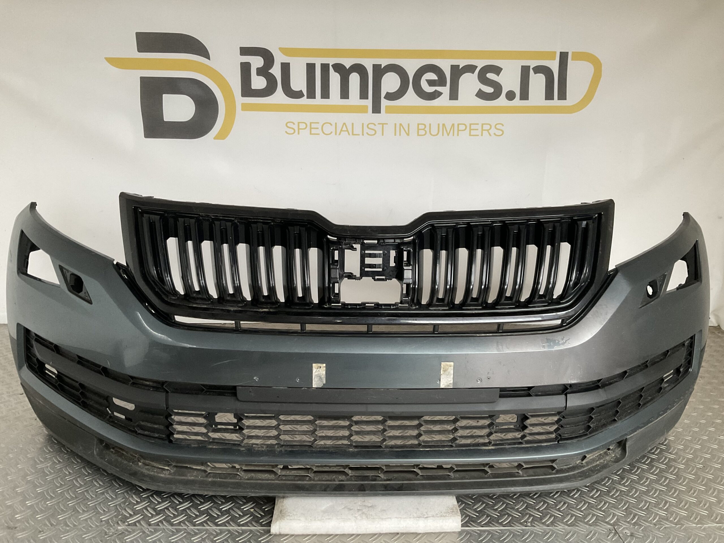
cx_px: 362
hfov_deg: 61.7
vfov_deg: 48.2
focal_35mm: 29
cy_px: 272
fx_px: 607
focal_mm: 3
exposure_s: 1/50
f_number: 1.8
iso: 250
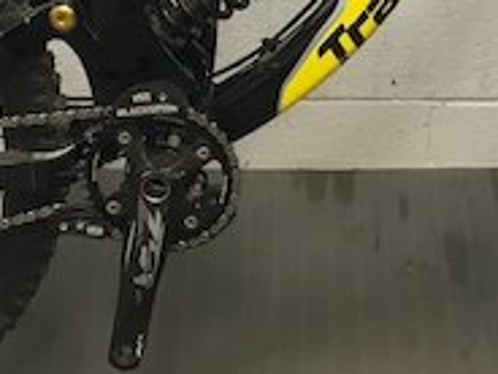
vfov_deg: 11.6
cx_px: 455
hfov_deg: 15.5
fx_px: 1813
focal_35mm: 126
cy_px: -57
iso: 50
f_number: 2.2
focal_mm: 4.15
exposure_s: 1/30
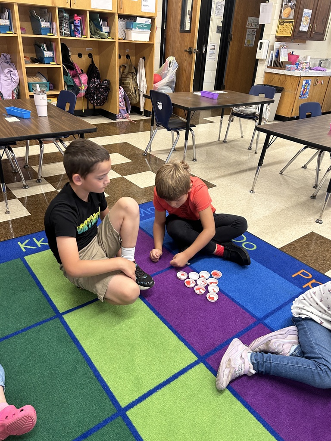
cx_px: 166
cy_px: 220
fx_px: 331
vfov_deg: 67.3
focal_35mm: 26
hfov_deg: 53.1
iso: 160
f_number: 1.5
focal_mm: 5.7
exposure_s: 1/60
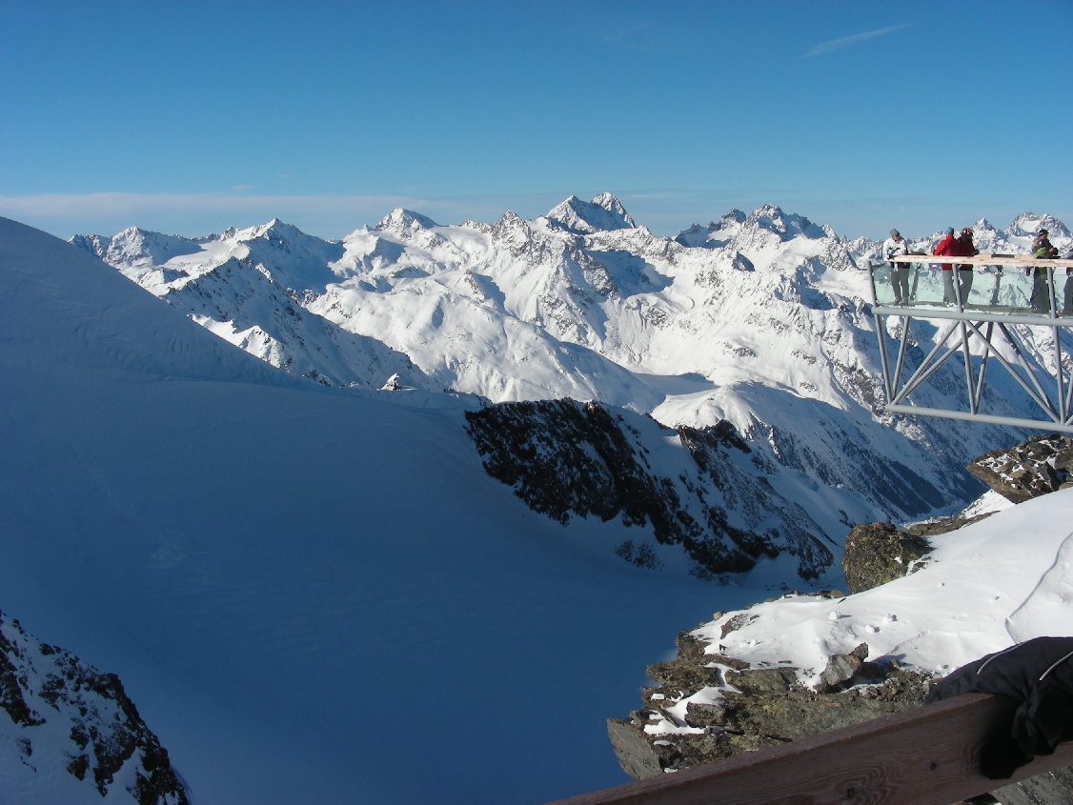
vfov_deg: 37.7
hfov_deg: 49.0
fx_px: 1178
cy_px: 402
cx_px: 536
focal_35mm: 38
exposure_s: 1/497
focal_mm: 6.3
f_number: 5.6
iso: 50
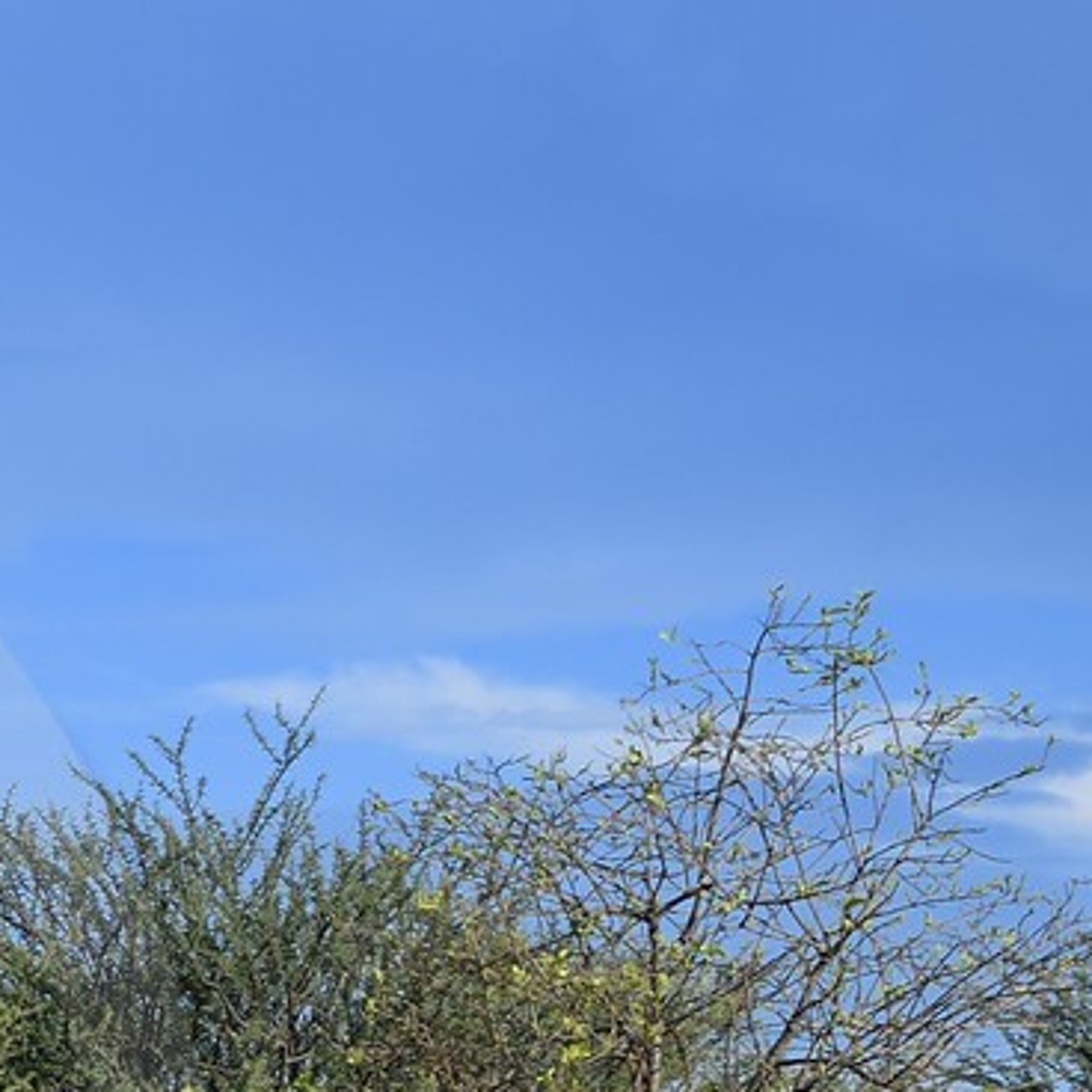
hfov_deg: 11.9
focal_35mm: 133
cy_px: 1365
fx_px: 4747
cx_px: -994
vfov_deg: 12.8
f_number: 9
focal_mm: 36
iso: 200
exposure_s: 1/320
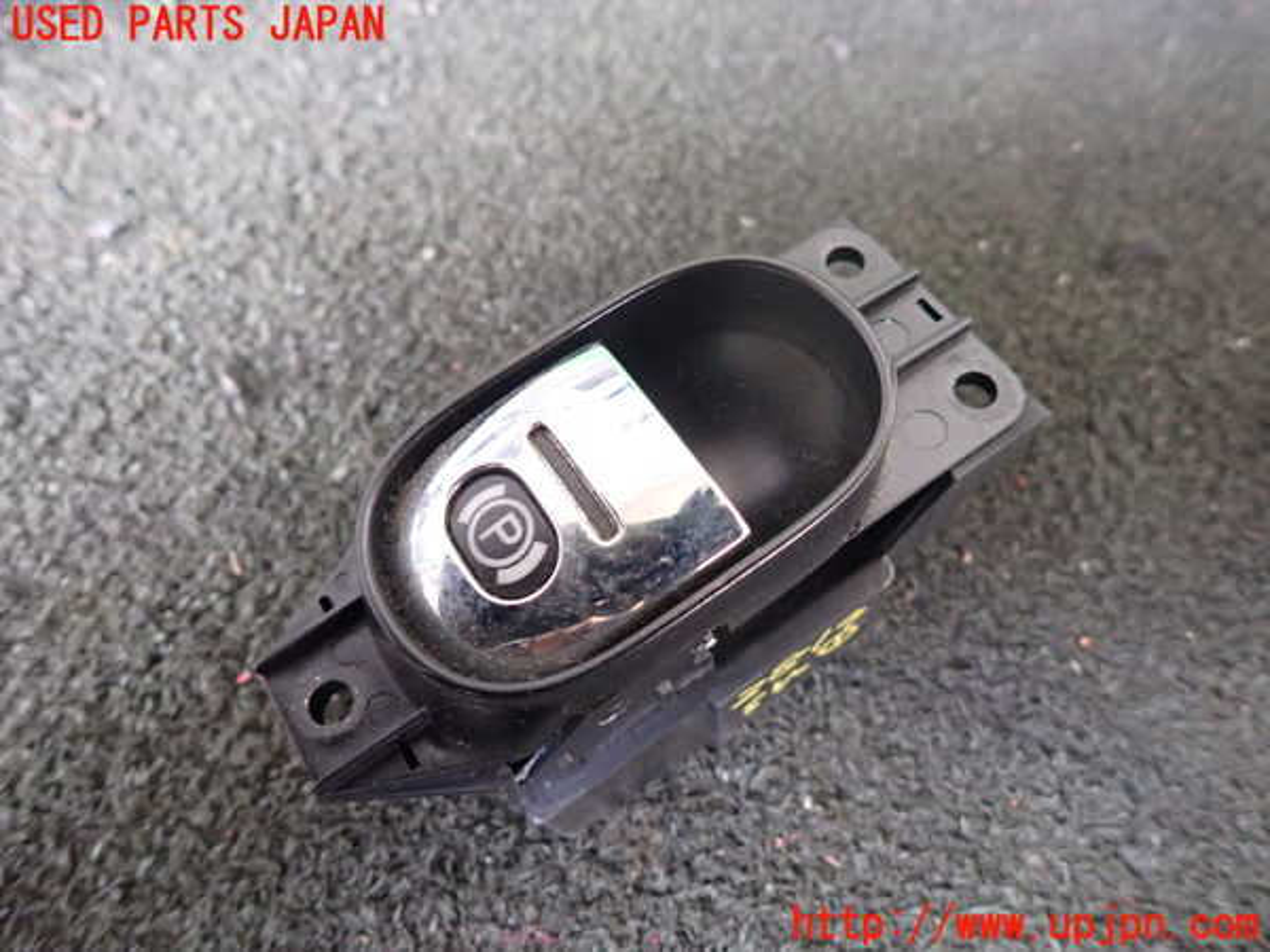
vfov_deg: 54.9
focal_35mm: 25
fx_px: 917
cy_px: 476
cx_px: 635
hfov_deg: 69.4
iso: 500
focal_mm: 4.5
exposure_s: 1/30
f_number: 2
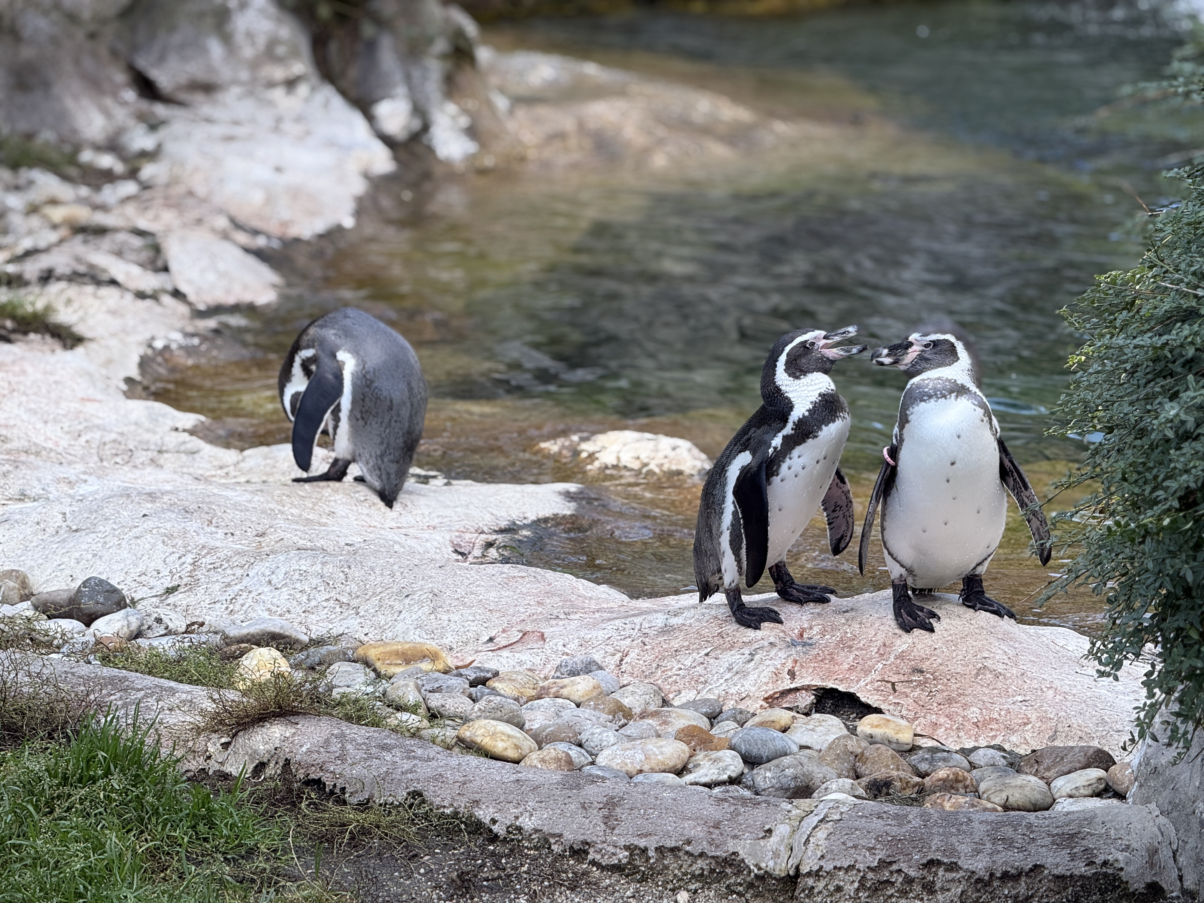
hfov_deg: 16.4
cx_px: 602
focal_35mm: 120
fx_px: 4174
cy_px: 452
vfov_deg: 12.3
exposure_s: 1/212
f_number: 2.8
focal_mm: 15.66
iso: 50
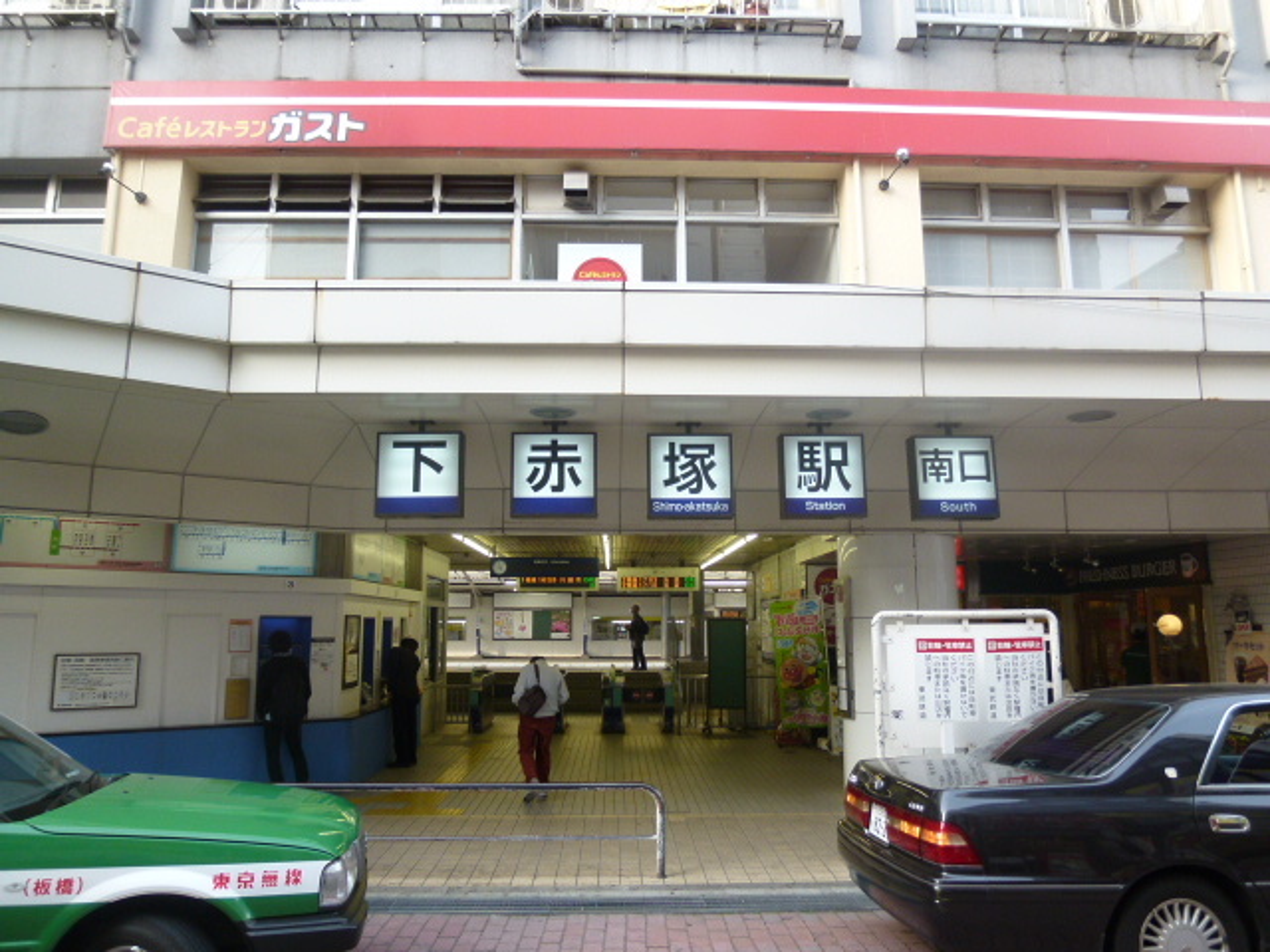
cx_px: 635
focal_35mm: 24
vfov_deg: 56.8
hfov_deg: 71.6
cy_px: 476
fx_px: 881
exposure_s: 1/125
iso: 100
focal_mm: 4.3
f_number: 2.2
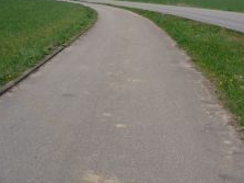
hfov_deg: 28.1
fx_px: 486
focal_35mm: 69
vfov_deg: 20.9
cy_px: 24
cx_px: 150
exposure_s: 1/640
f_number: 5.6
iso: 100
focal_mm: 5.2
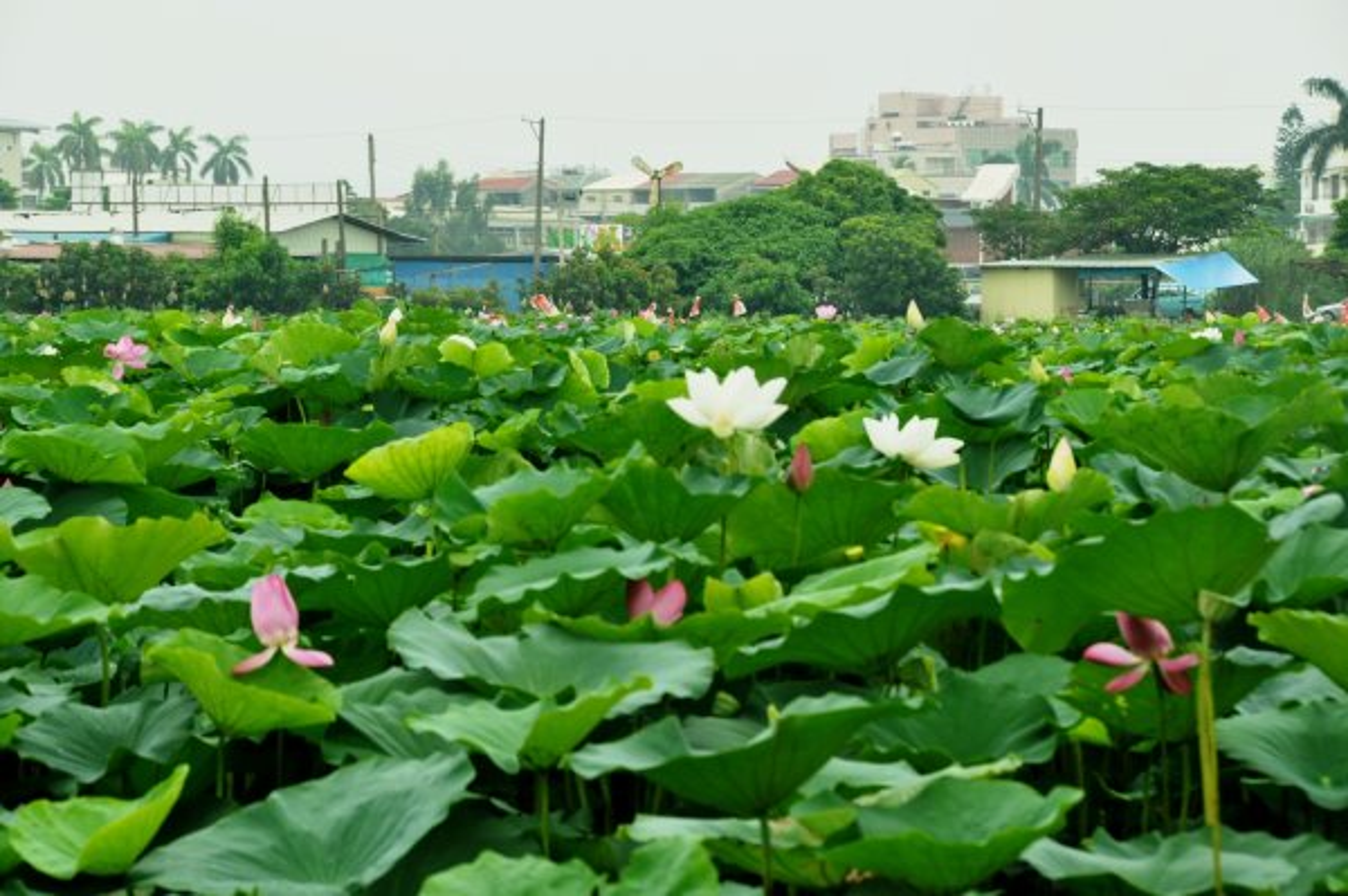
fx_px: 5051
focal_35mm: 135
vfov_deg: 10.1
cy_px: 448
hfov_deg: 15.2
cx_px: 674
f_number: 14
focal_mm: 90
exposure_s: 1/200
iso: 400
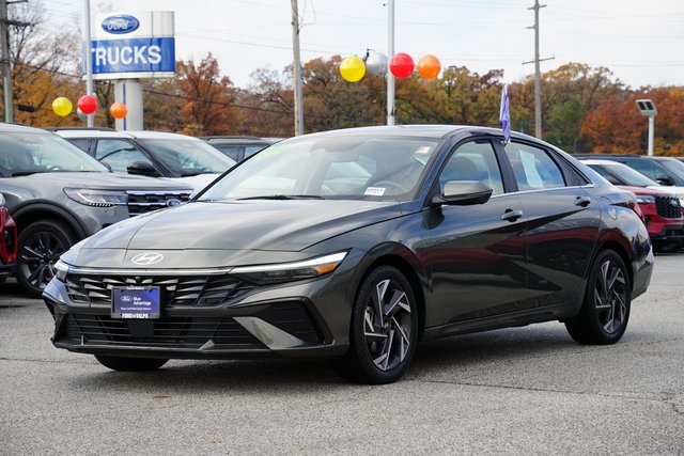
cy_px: 228
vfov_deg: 16.3
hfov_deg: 24.2
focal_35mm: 84
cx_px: 342
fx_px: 1596
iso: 100
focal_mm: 84
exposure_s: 1/125
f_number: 8
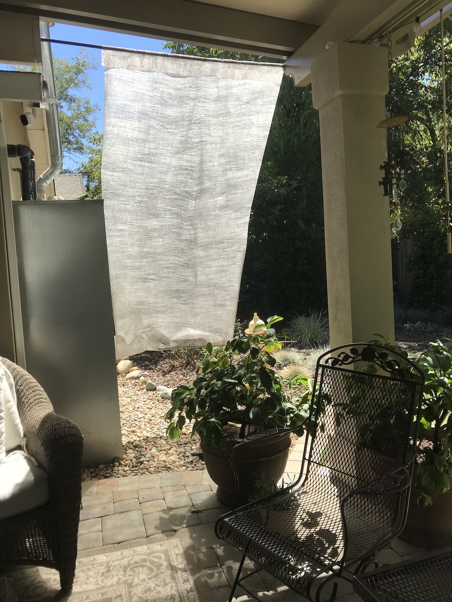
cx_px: 226
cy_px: 301
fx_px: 487
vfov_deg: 63.4
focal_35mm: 28
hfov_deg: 49.7
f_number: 1.8
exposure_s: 1/1408
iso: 20
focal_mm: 3.99
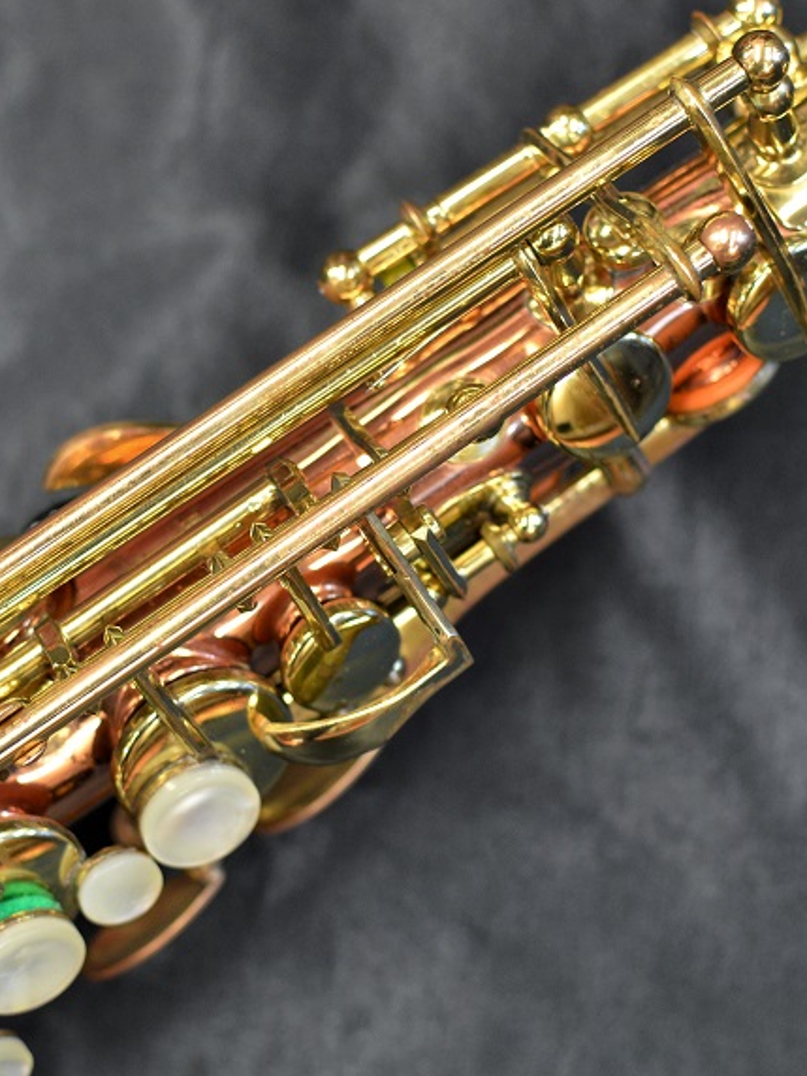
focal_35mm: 87
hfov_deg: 16.8
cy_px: 546
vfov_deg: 22.5
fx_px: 2699
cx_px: 137
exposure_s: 1/50
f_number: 3.5
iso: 800
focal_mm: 35
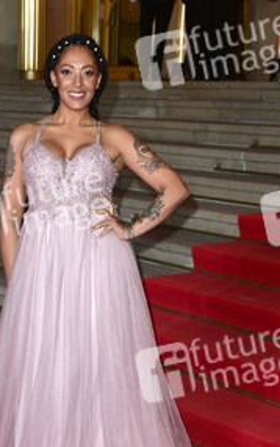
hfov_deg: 17.5
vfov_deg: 27.7
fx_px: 903
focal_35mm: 74
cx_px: 74
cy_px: 288
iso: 2000
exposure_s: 1/50
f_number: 5
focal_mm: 52
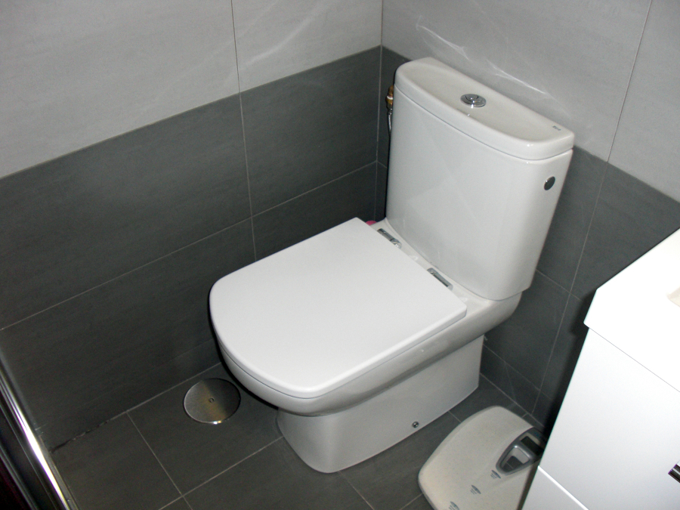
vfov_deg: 39.7
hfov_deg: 51.4
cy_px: 255
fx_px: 707
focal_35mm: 36
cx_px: 340
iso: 200
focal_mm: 6.3
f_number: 2.8
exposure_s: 1/60
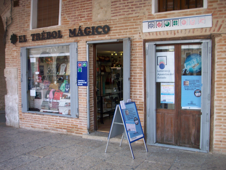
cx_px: 113
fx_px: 248
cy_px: 85
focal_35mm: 38
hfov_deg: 49.0
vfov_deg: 37.7
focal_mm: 6.3
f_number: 3.9
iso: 64
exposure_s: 1/40
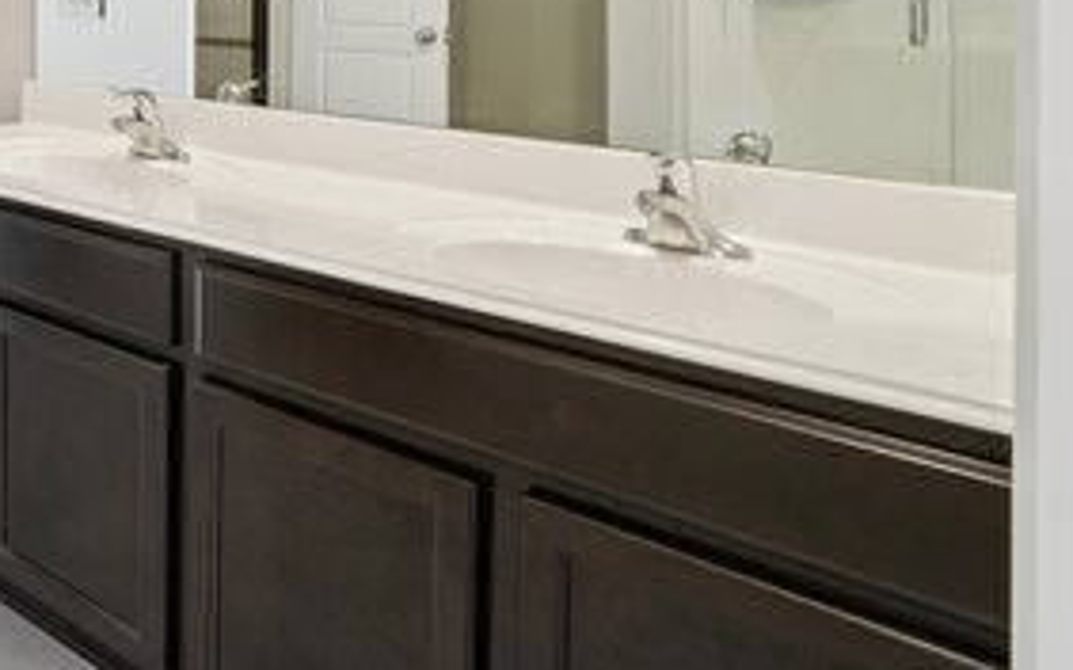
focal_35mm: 37
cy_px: -6
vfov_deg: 31.7
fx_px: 1082
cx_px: -141
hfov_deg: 40.9
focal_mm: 16
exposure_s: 1/8
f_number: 8
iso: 400
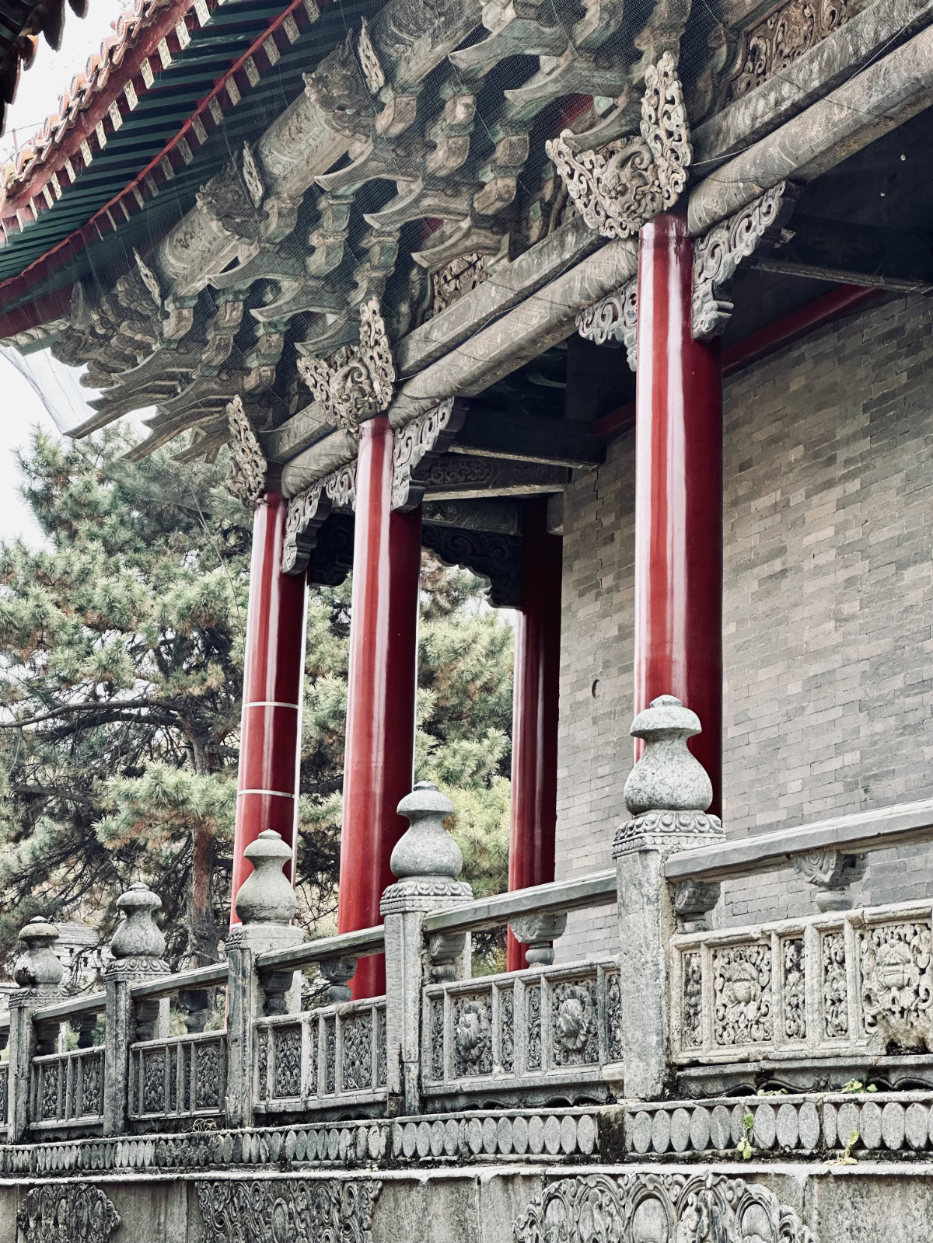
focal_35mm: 77
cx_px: 466
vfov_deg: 25.3
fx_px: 2767
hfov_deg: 19.1
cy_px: 622
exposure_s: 1/99
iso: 64
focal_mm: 9
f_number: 2.8
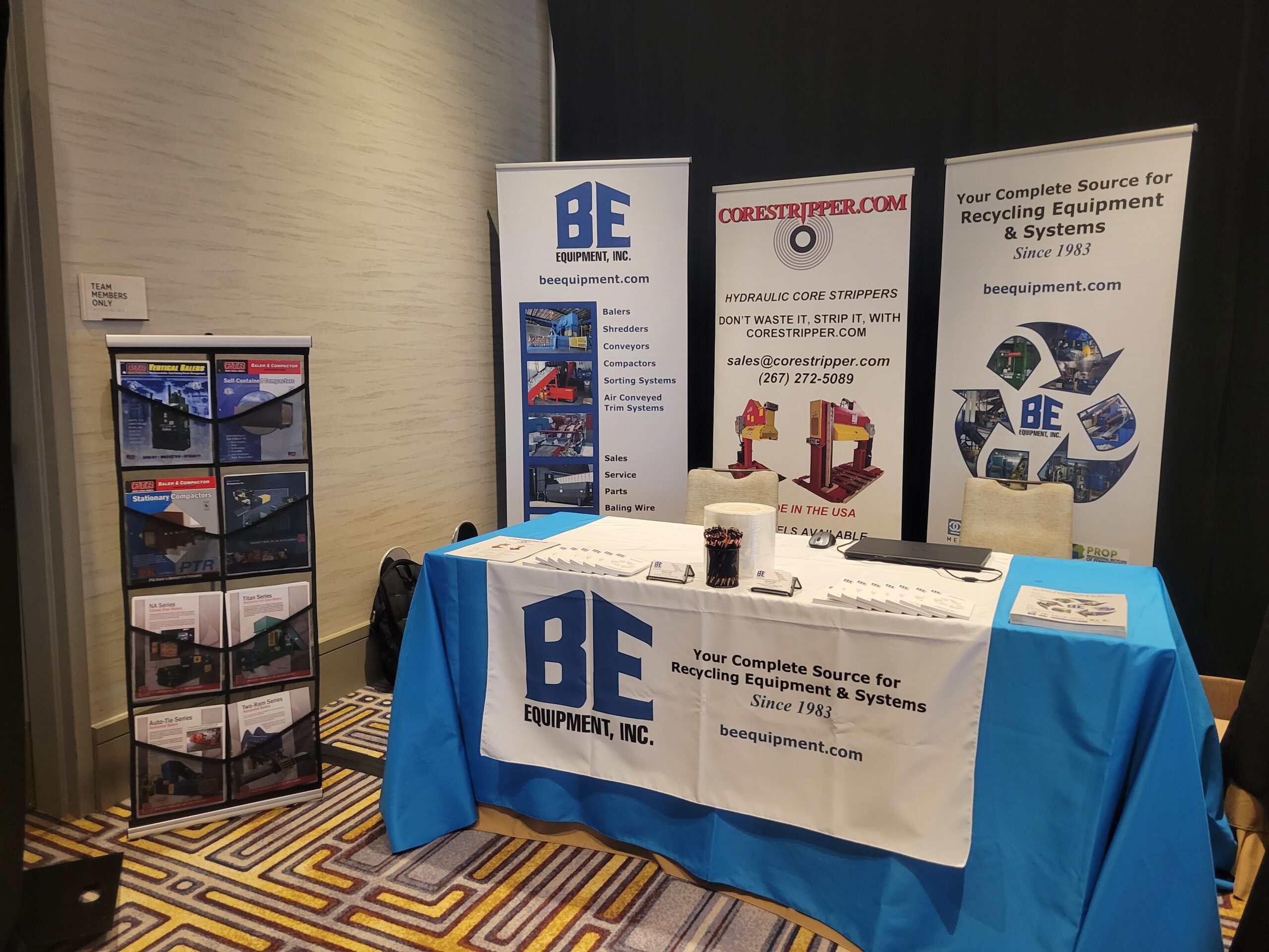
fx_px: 953
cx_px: 634
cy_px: 476
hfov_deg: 67.3
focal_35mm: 26
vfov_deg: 53.1
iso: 320
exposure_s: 1/40
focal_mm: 5.4
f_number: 1.8
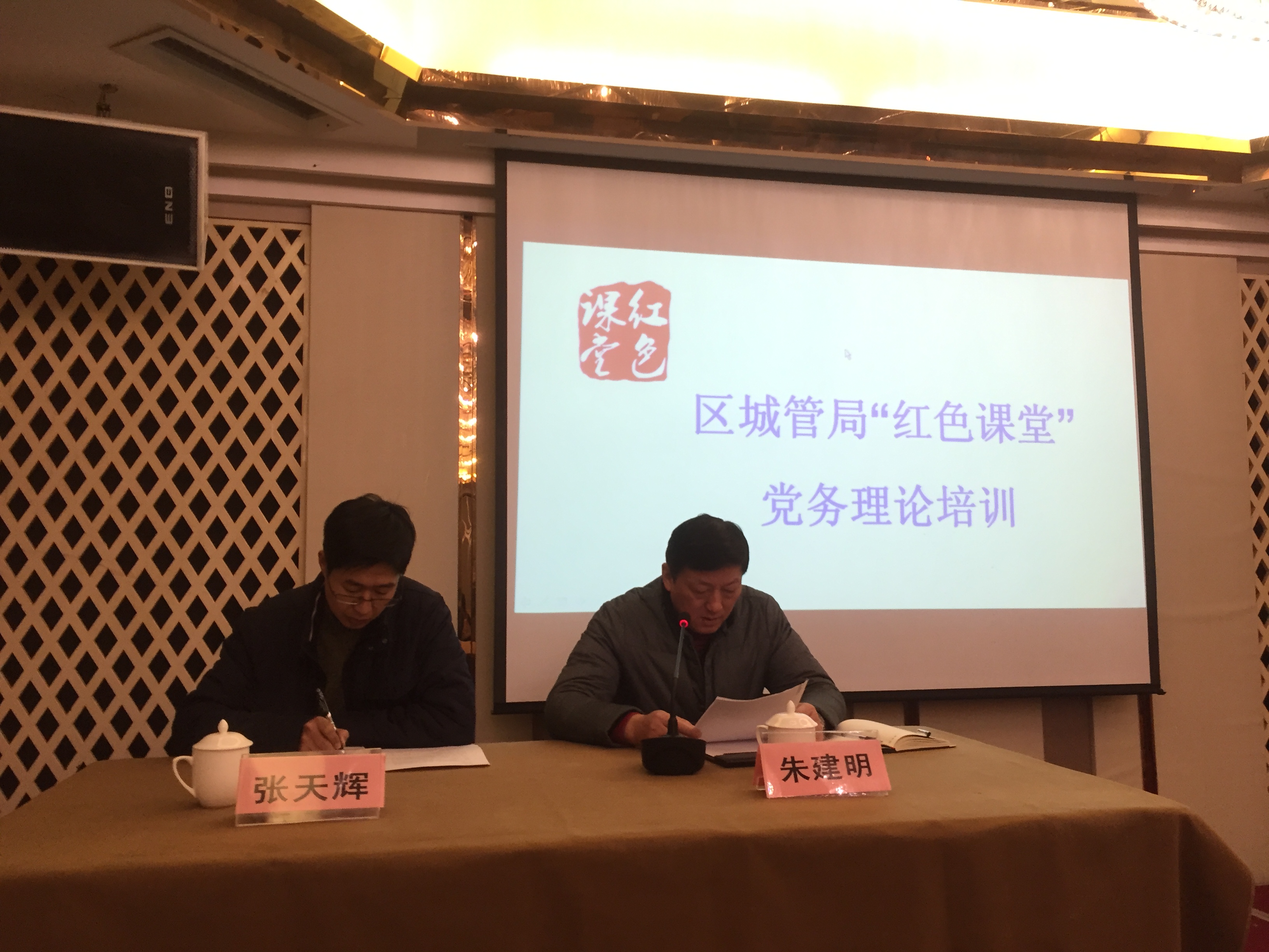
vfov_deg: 48.2
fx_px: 1063
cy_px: 476
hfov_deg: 61.7
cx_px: 634
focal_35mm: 29
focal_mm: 4.15
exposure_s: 1/33
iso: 160
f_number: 2.2
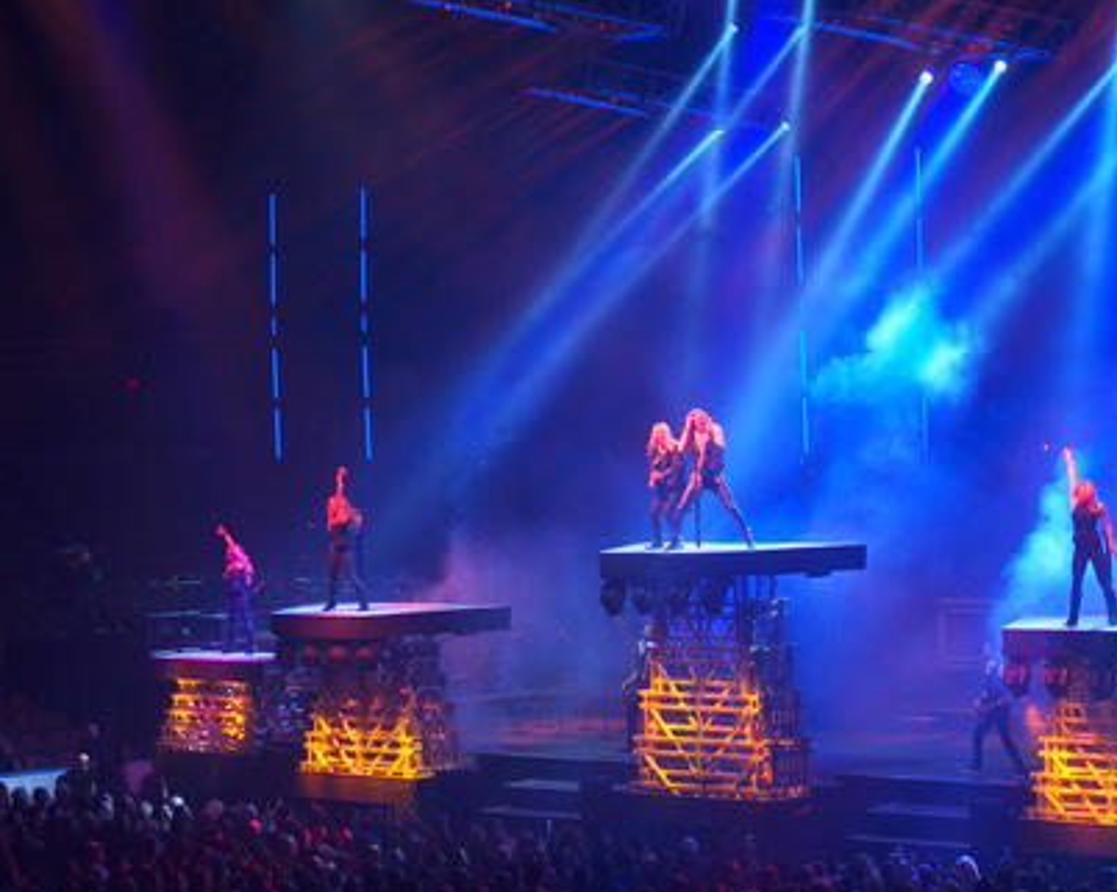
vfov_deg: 16.5
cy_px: 445
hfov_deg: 20.6
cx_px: 603
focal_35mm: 93
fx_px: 3072
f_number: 2.8
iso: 160
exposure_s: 1/160
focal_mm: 17.8
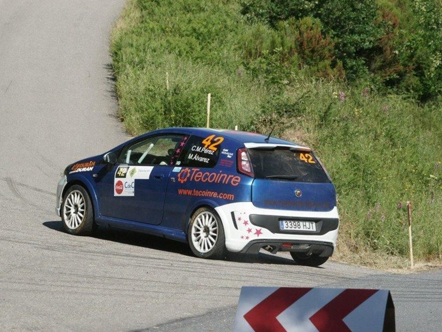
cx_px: 193
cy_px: 177
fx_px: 3167
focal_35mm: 248
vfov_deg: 6.0
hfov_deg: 8.0
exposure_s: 1/1600
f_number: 9
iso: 800
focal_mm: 200
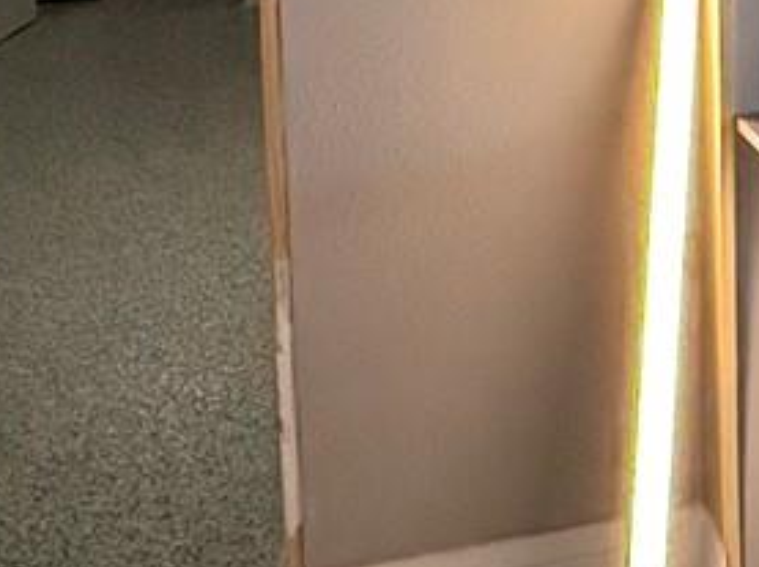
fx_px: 1774
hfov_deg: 20.9
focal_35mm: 81
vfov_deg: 17.0
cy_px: -181
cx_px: 1104
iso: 160
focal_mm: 2.22
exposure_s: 1/120
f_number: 2.2
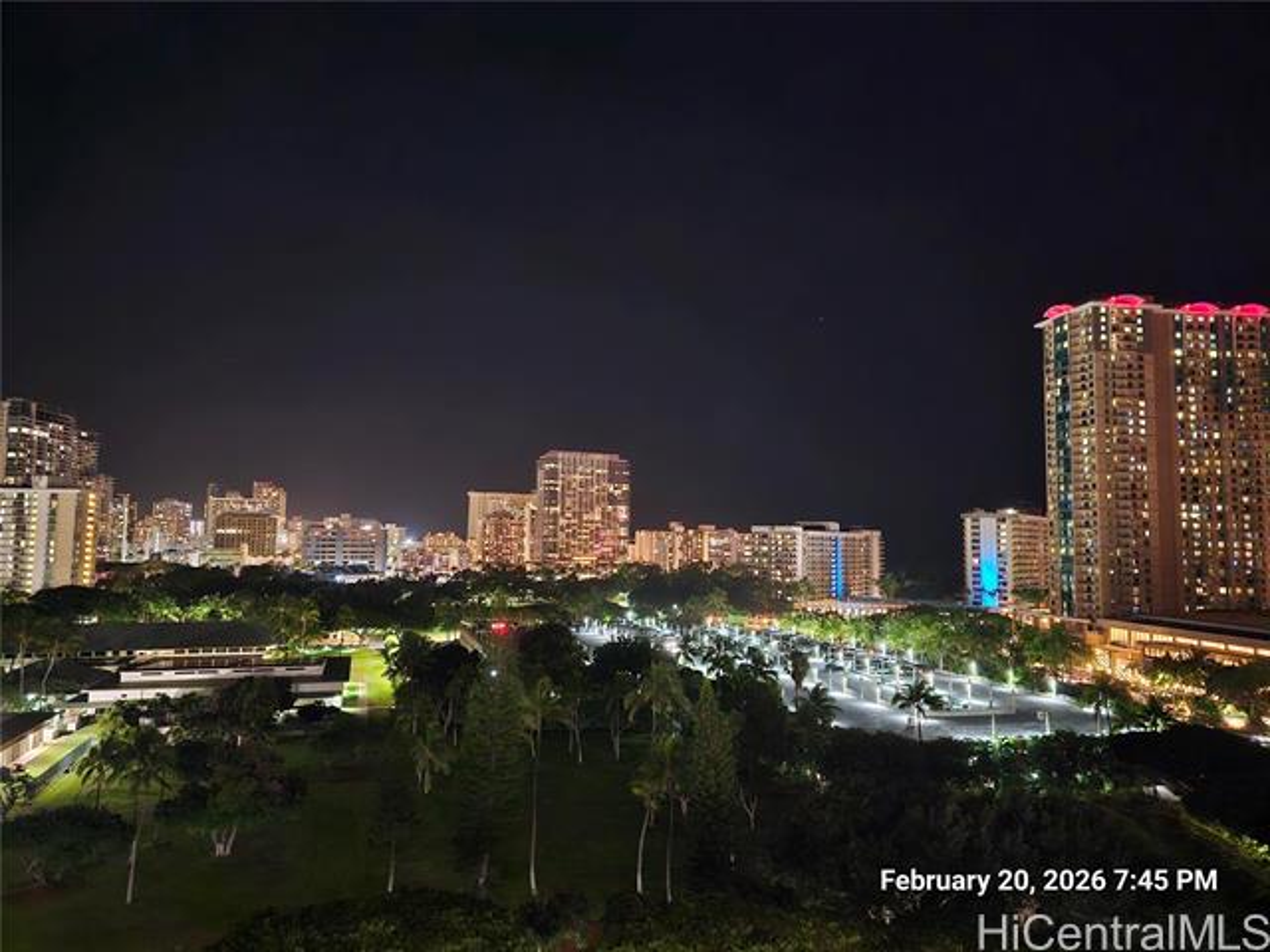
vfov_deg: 58.9
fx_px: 844
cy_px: 476
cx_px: 635
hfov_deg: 73.9
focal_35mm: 23
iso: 1600
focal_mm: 6.3
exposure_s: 1/8
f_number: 1.7
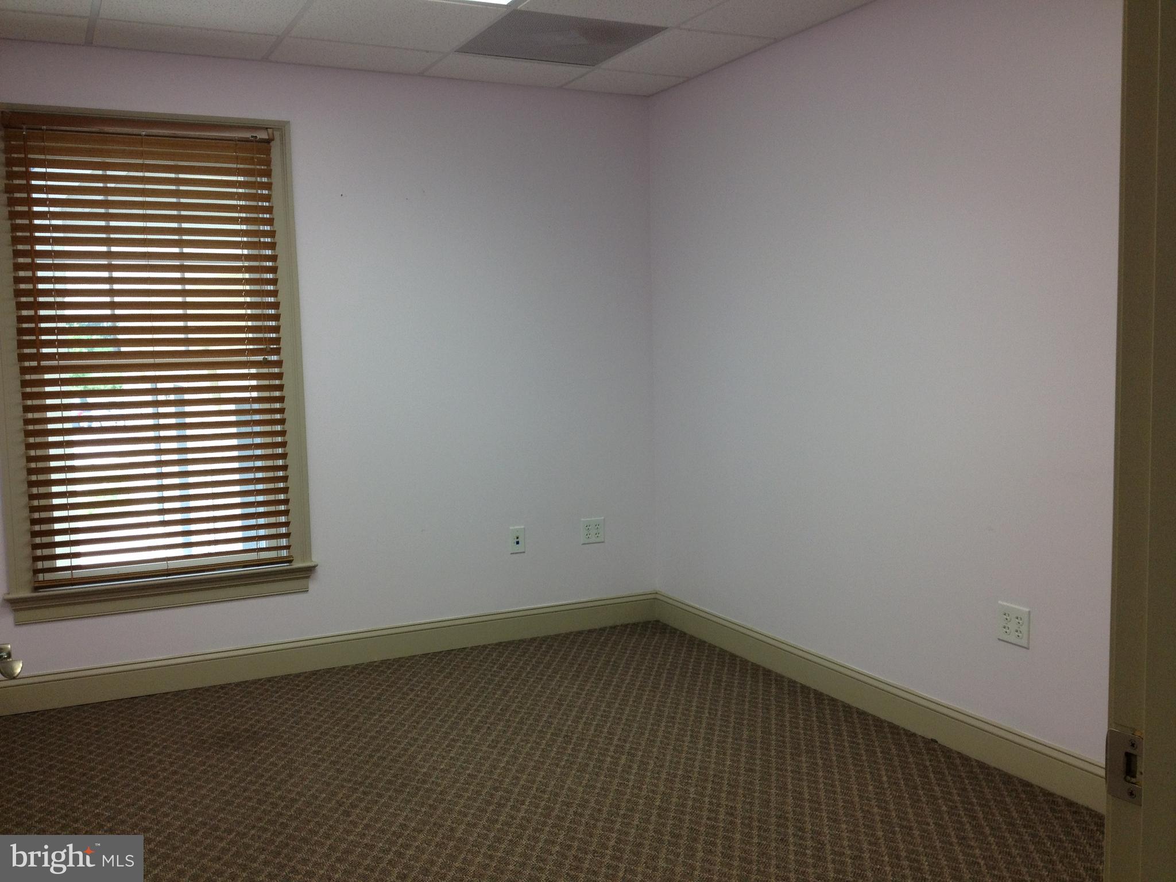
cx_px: 588
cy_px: 441
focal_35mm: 35
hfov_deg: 52.6
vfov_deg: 40.7
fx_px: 1189
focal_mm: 4.28
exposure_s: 1/100
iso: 100
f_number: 2.4
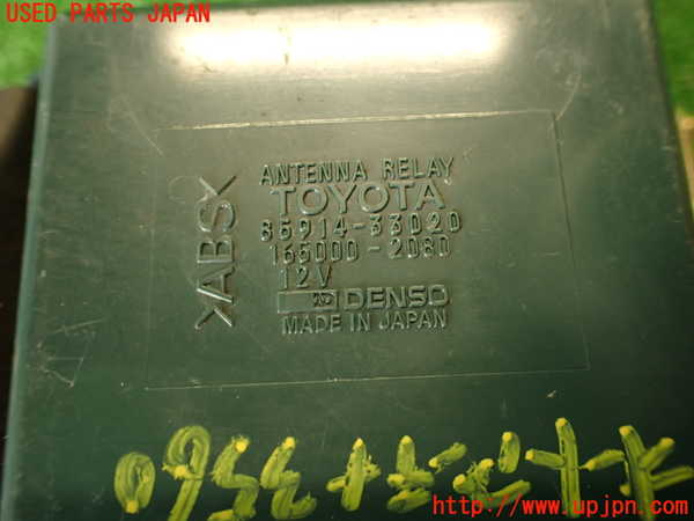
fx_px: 561
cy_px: 260
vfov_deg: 49.7
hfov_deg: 63.4
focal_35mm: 28
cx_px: 347
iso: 250
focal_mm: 5.05
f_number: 2.2
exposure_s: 1/30
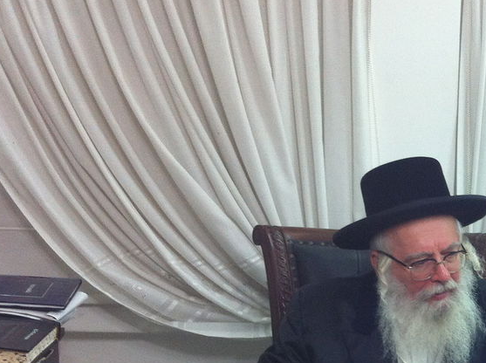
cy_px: 342
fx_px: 1234
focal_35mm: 88
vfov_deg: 16.5
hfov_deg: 21.1
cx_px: 546
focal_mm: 3.85
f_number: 2.8
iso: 100
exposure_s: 1/15
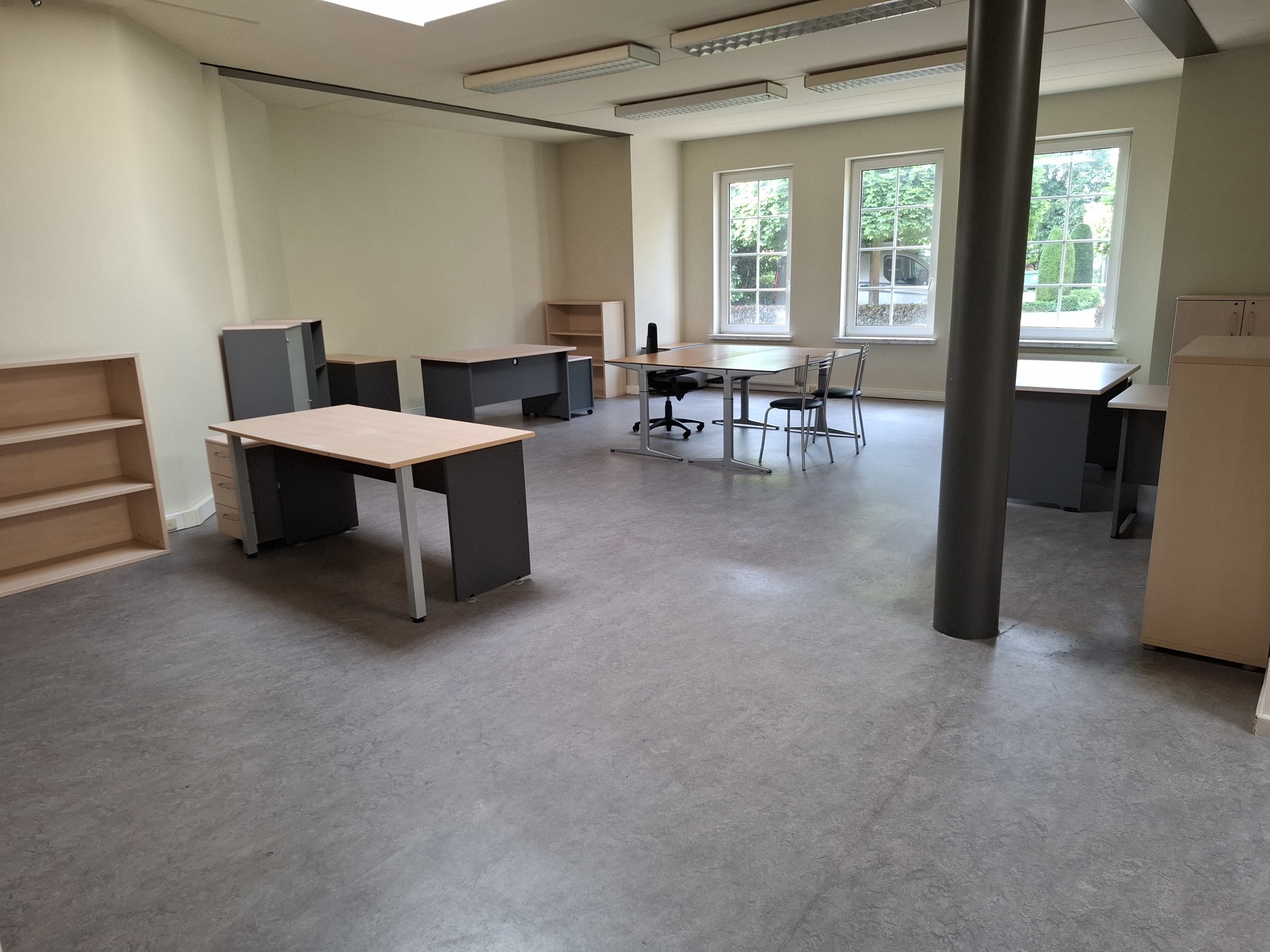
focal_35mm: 23
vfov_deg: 58.9
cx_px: 635
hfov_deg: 73.9
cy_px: 476
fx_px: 844
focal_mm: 5.54
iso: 160
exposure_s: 1/100
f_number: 1.8
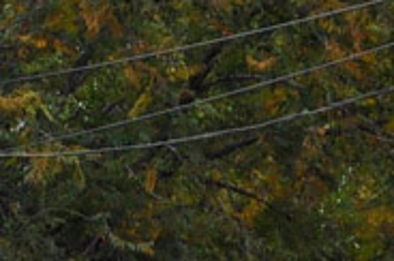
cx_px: -77
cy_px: 402
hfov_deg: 3.6
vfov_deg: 2.4
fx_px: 6227
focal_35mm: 570
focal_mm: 50
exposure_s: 1/250
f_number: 5.6
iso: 360
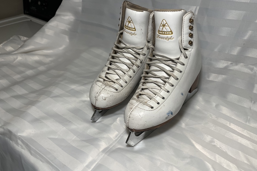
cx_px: 131
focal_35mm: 28
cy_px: 82
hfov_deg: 65.5
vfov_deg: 46.4
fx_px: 200
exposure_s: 1/120
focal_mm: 5.1
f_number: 1.6
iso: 64
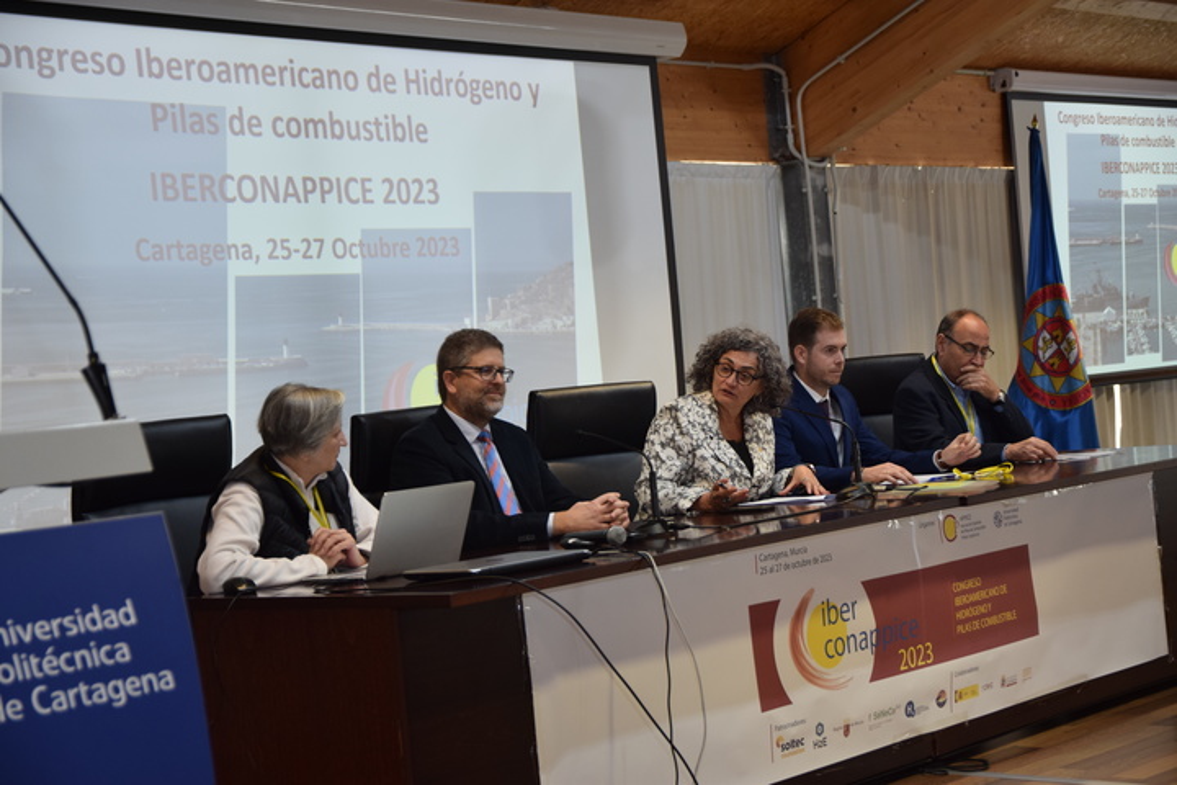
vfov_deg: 20.2
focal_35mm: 68
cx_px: 588
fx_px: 2207
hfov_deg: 29.9
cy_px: 392
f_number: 3.5
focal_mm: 45
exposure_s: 1/100
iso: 500
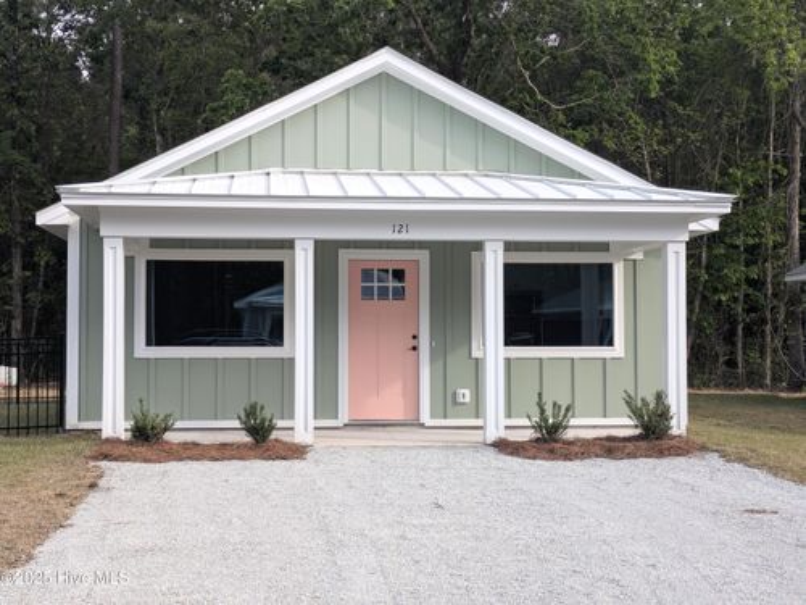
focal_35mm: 51
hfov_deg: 37.5
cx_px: 403
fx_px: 1187
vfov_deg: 28.6
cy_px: 302
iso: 43
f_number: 1.89
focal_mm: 5.43
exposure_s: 1/714
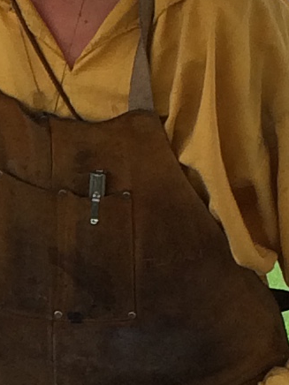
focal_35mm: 217
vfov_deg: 9.1
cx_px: -287
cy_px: 389
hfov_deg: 6.6
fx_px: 2416
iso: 32
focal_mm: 4.15
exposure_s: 1/199
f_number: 2.2
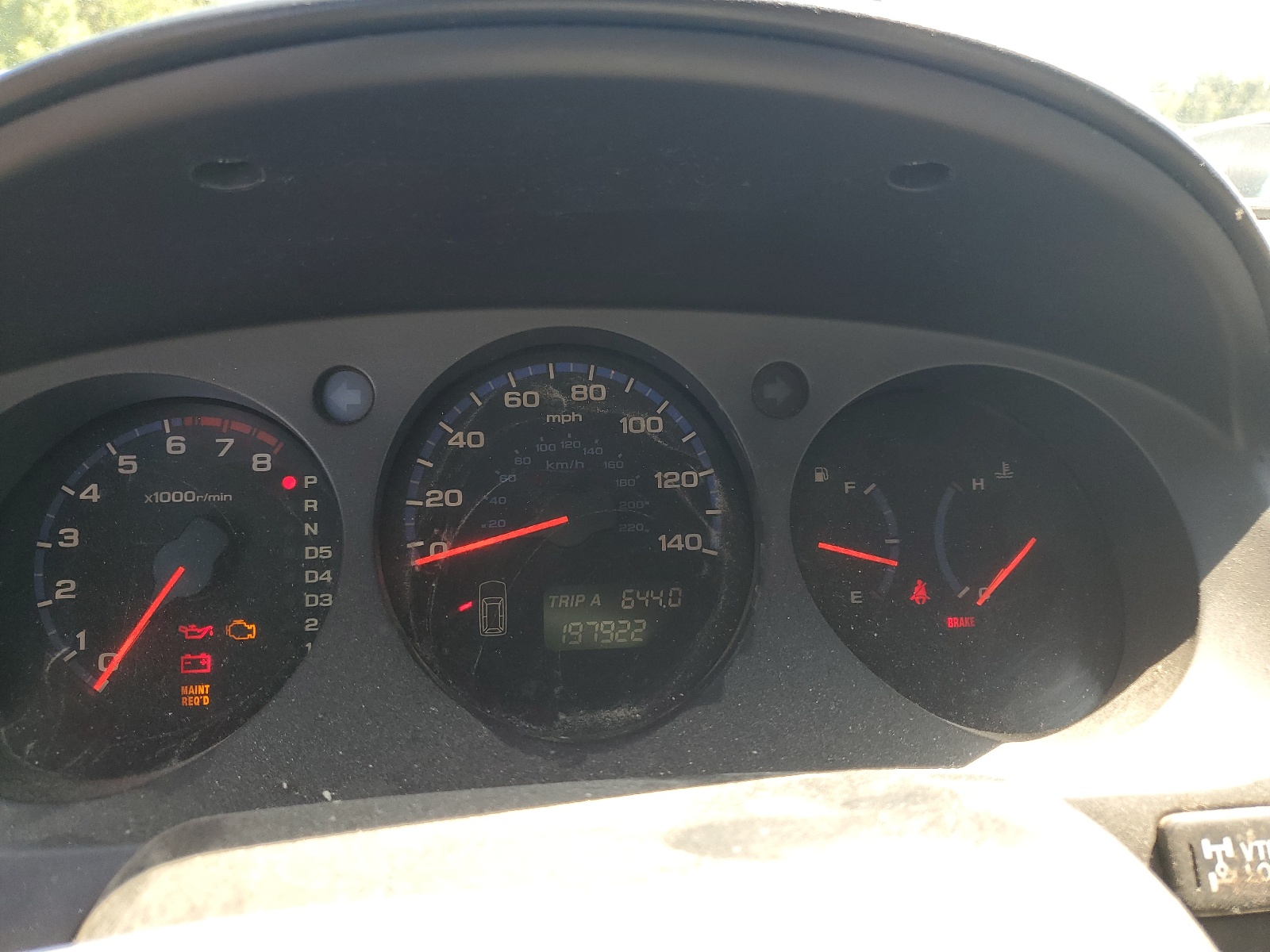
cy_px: 476
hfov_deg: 67.3
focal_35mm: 26
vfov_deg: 53.1
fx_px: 954
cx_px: 635
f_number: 1.5
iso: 50
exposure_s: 1/200
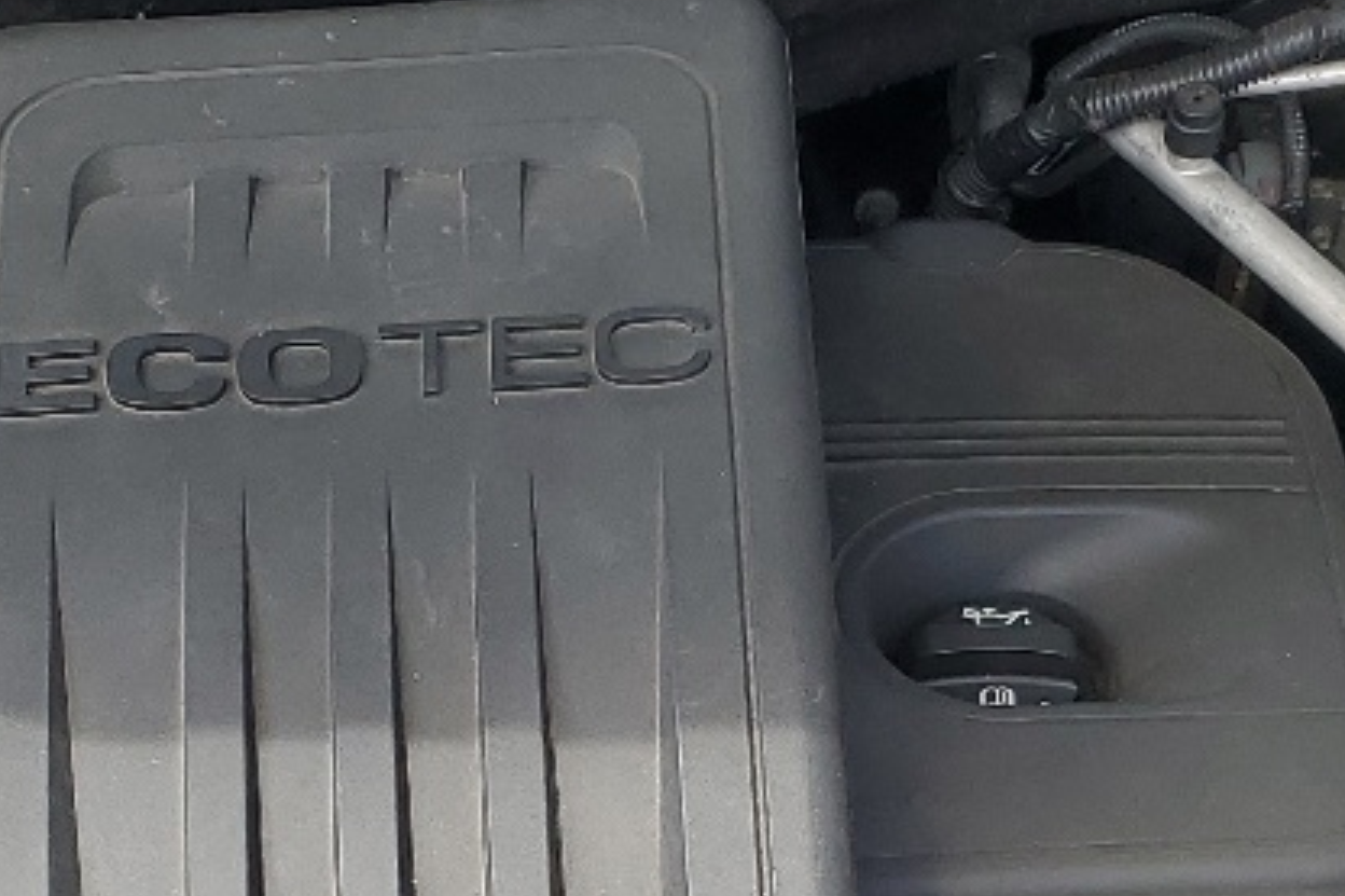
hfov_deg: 19.6
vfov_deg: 12.9
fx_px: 3884
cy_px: 1009
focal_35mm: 104
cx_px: 753
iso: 50
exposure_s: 1/769
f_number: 1.5
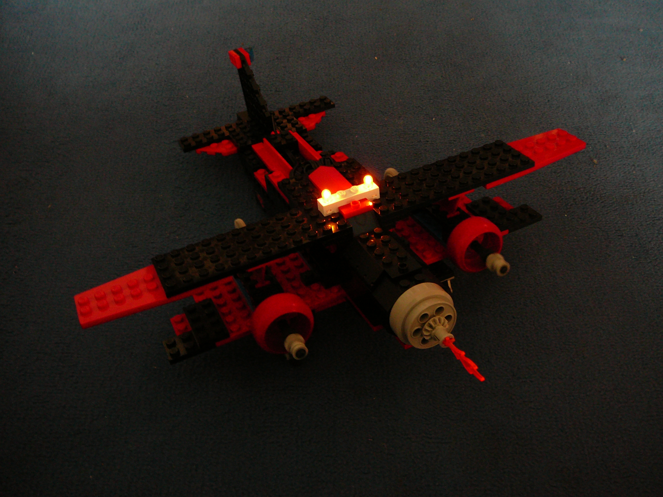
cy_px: 248
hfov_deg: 52.6
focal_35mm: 35
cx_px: 332
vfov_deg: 40.7
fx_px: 670
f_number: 2.8
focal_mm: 5.2
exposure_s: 1/8
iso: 200
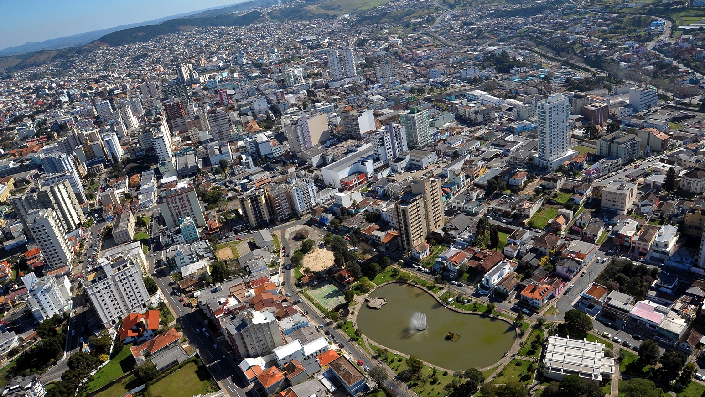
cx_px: 361
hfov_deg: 71.9
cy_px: 216
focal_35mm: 26
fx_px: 486
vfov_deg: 44.4
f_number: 14
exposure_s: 1/500
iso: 800
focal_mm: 24
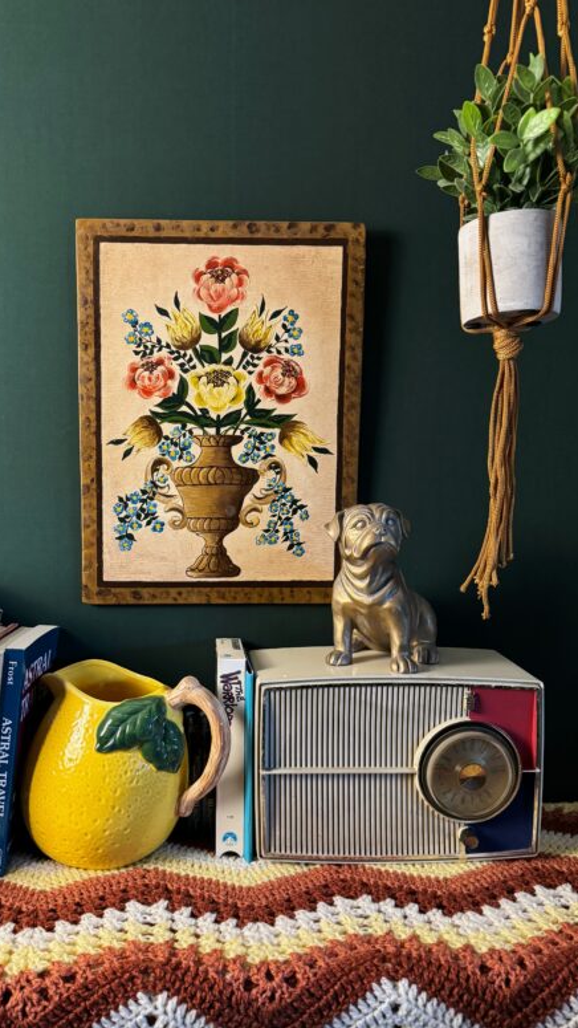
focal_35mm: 27
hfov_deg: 42.6
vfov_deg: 69.9
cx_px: 221
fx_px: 736
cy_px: 520
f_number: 1.78
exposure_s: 1/60
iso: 800
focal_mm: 6.86
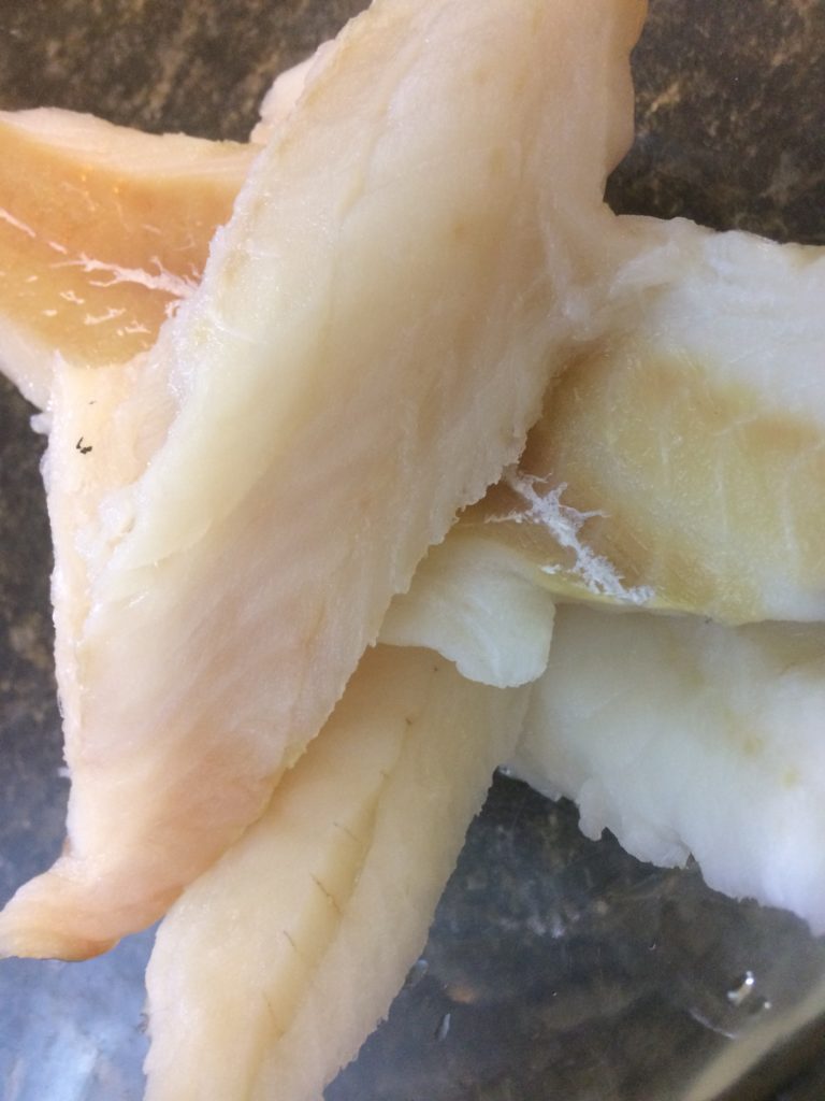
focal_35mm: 29
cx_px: 412
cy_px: 550
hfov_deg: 48.2
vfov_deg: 61.7
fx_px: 922
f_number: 2.2
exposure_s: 1/30
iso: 200
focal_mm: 4.15
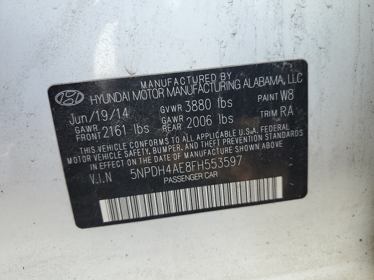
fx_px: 281
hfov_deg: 67.3
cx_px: 187
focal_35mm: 26
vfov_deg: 53.1
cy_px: 140
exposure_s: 1/263
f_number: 1.5
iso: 50
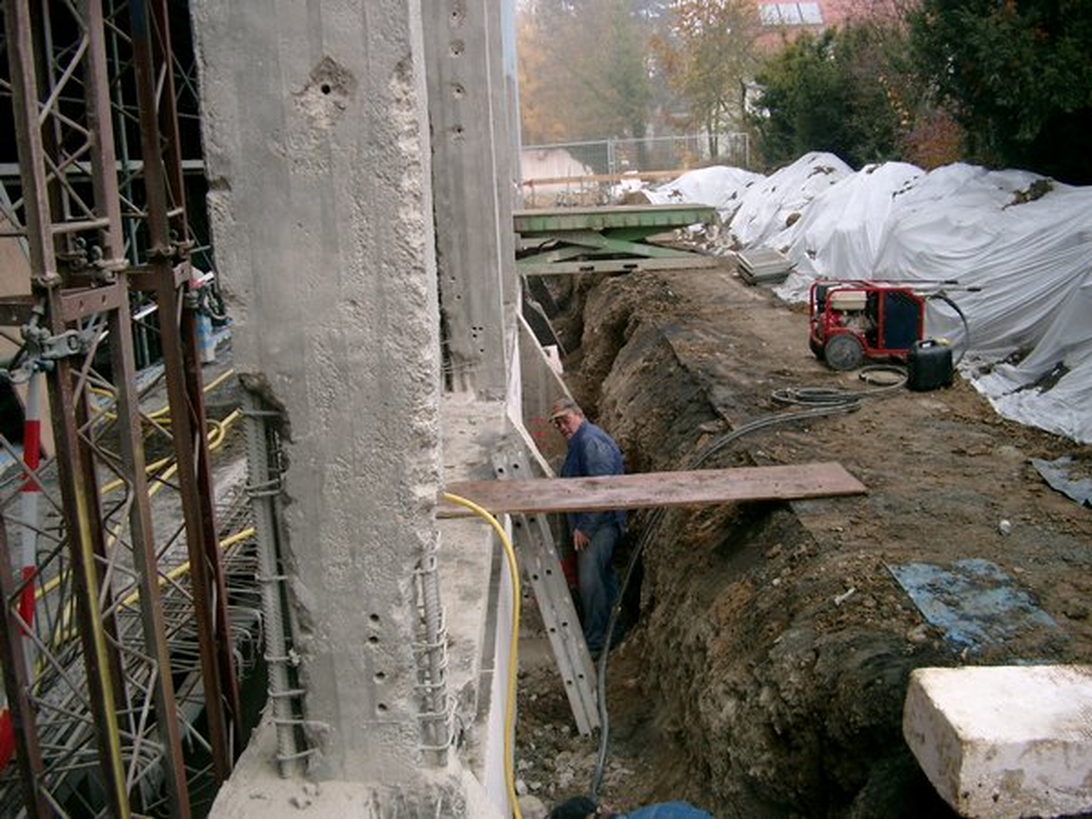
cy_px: 410
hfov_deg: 50.1
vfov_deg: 38.7
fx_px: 1167
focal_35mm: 37
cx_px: 546
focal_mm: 7.6
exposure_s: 1/320
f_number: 2.6
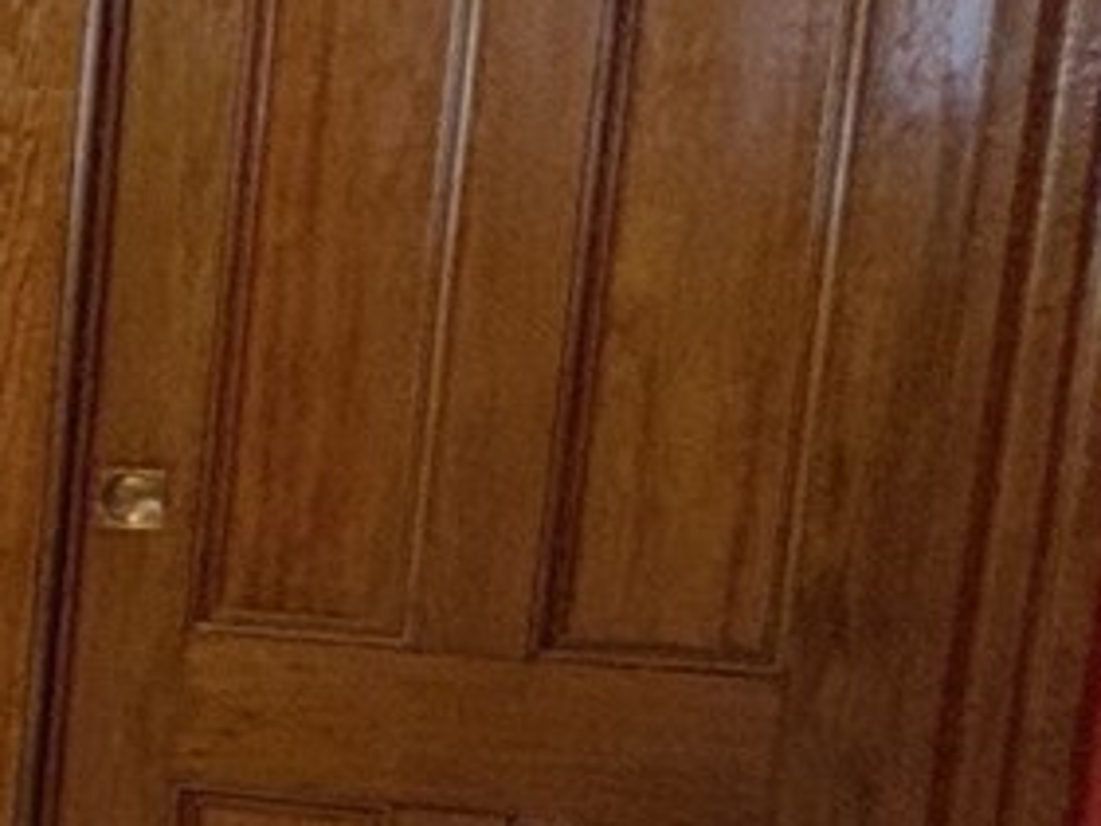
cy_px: 716
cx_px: -1892
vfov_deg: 14.4
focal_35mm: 102
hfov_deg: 12.4
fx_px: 3246
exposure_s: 1/60
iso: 320
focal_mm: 2.22
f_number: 2.2
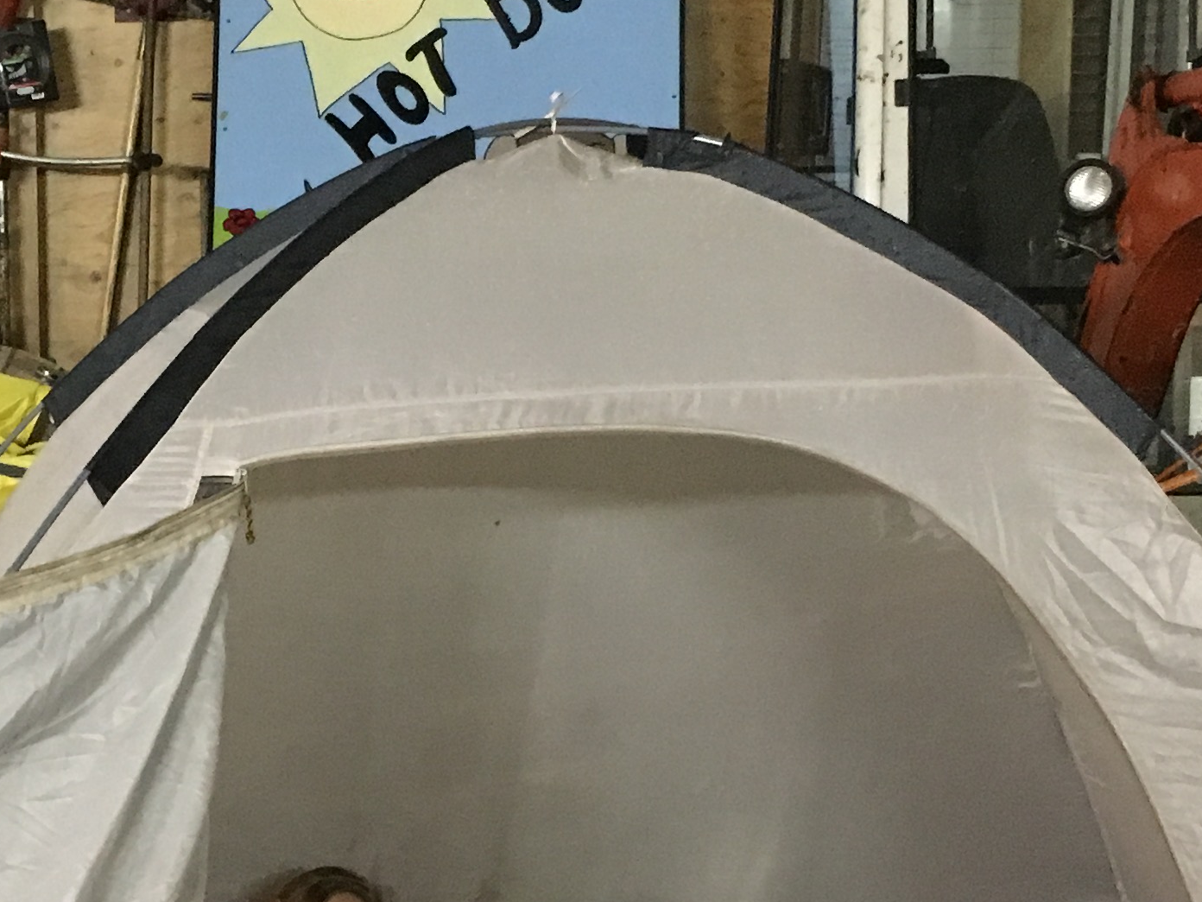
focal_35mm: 84
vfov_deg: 17.5
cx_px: 243
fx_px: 2917
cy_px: 595
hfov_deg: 23.0
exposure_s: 1/17
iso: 500
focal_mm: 4.15
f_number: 2.2
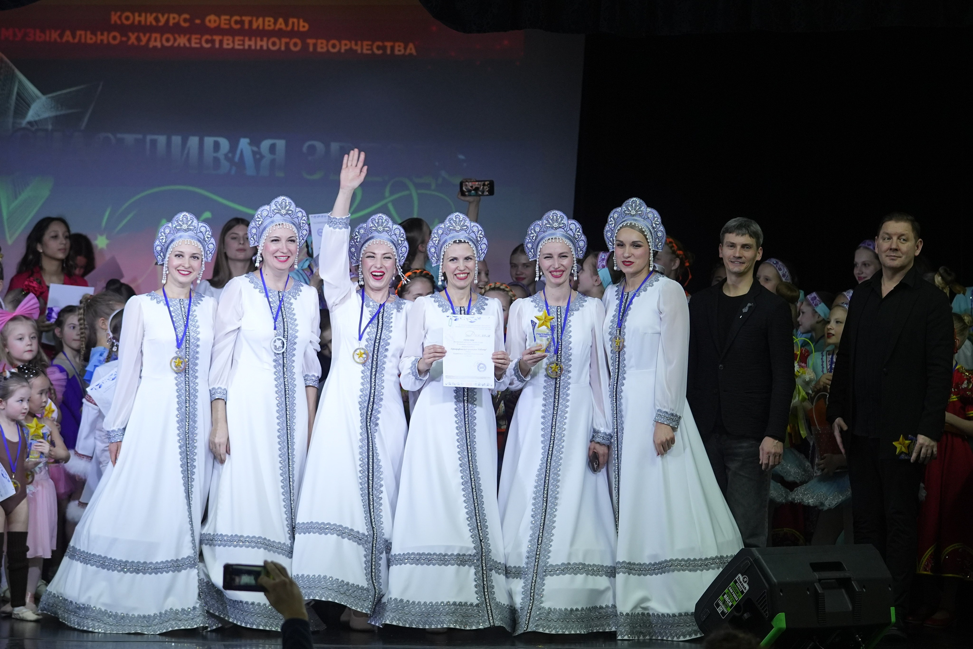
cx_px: 486
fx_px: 3838
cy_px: 324
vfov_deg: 9.7
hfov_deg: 14.4
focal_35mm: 142
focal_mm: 95
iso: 1250
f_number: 2.8
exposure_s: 1/400
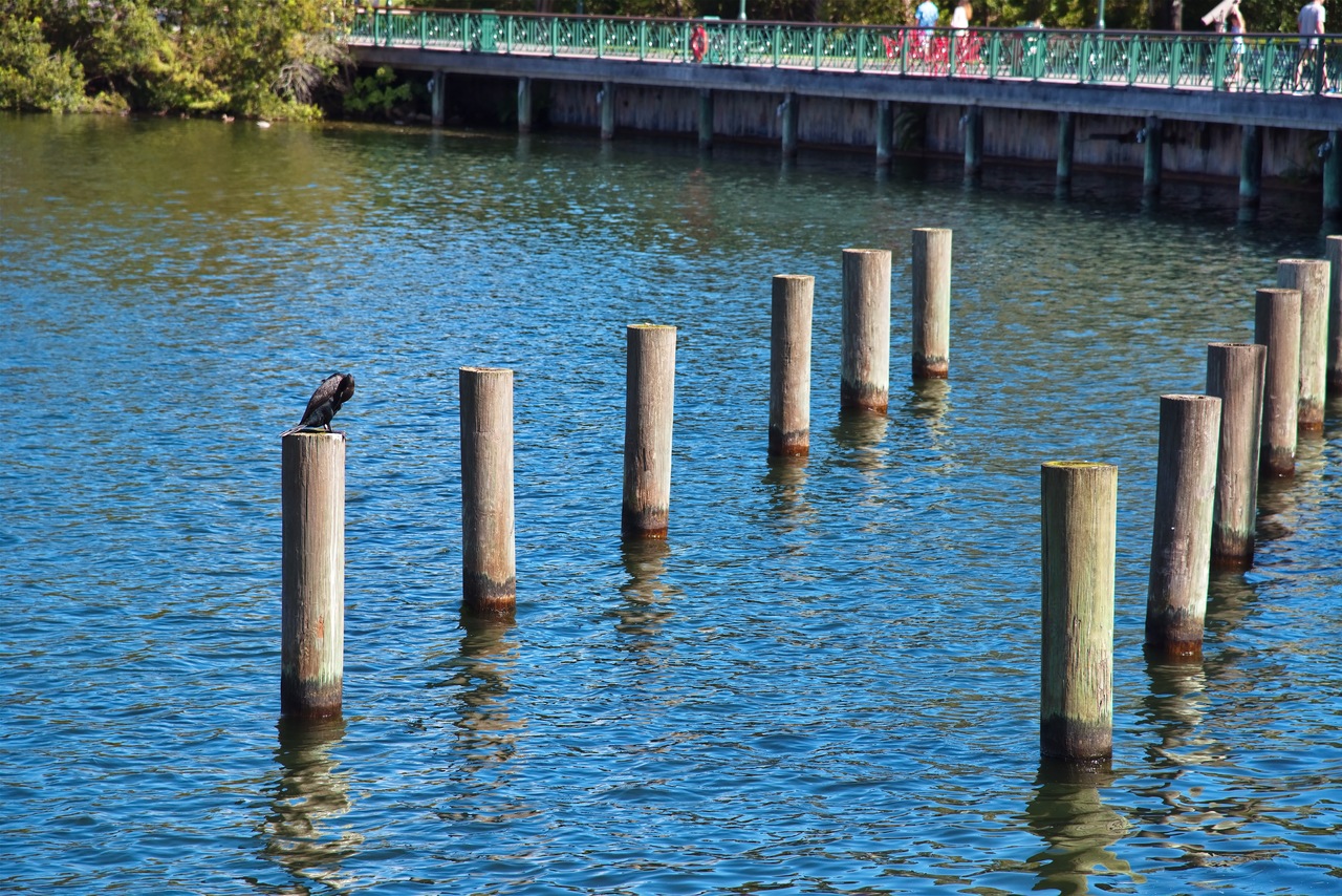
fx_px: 4474
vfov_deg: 11.4
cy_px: 448
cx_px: 671
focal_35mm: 120
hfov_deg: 17.1
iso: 100
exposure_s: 1/250
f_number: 5.6
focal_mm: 120
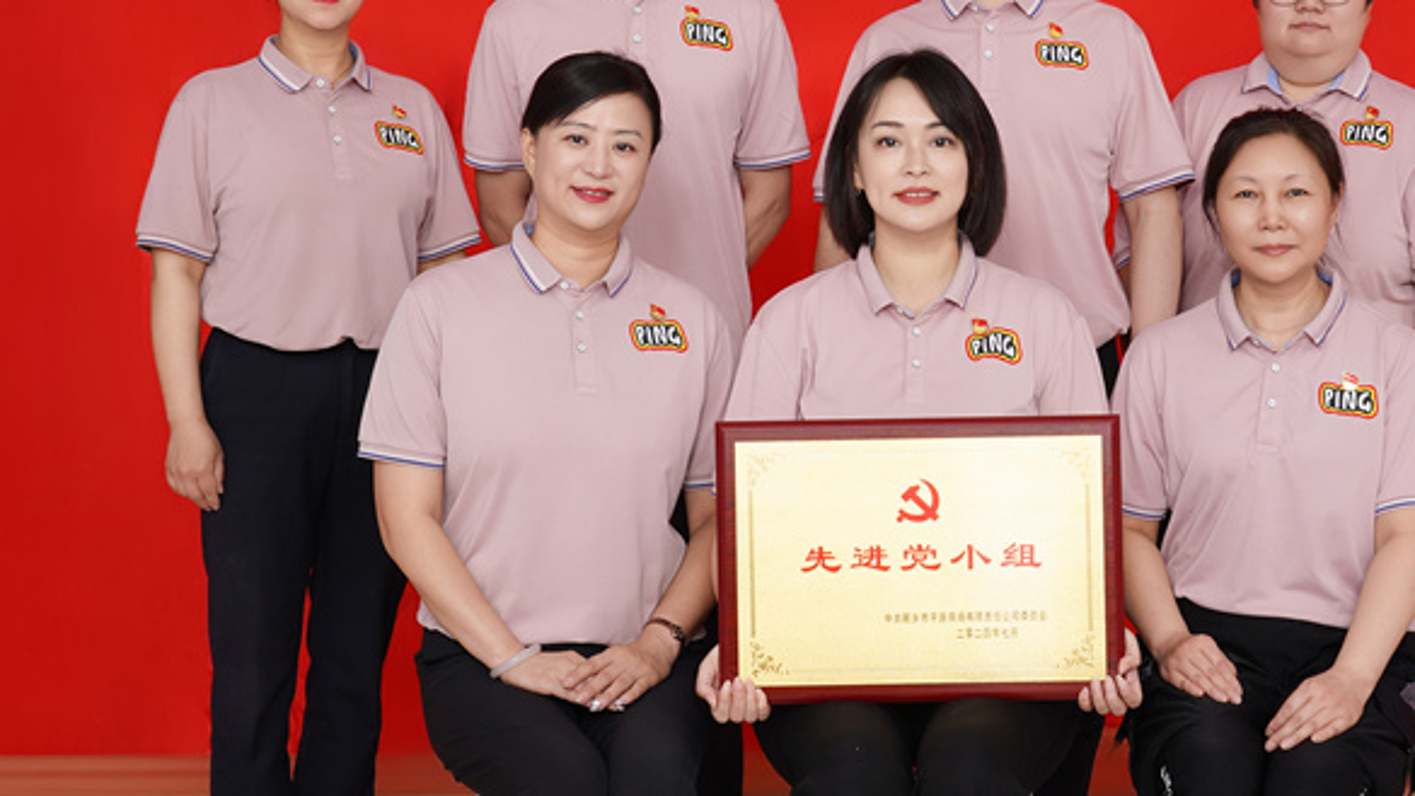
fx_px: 3114
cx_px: 851
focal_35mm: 83
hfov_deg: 25.6
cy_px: 229
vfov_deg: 14.5
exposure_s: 1/160
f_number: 14
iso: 200
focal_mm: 58
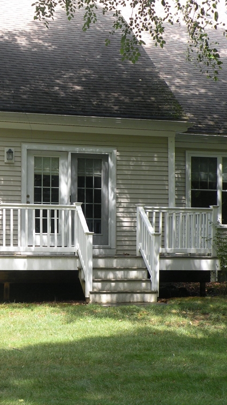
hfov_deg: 14.5
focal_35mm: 83
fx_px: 889
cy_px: 203
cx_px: 87
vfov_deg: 25.6
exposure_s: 1/114
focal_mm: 9.8
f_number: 3.5
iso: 64
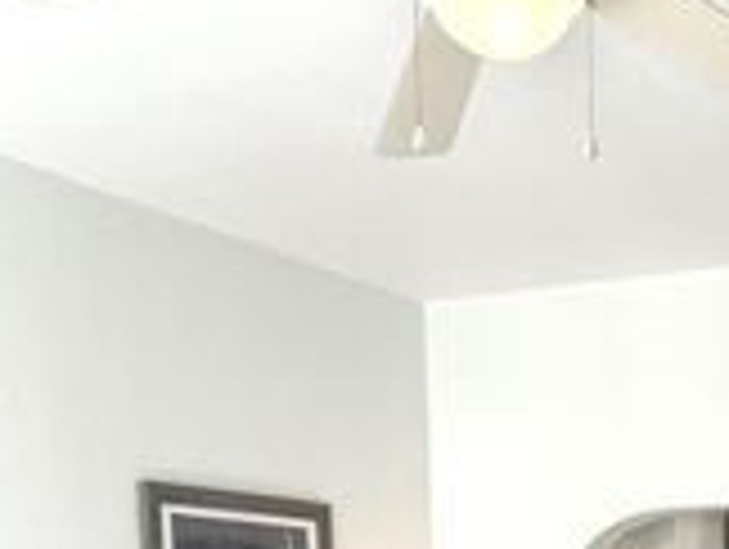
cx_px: 792
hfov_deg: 24.6
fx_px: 1561
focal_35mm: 74
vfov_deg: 17.8
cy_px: 826
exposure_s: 1/193
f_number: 1.78
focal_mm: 6.86
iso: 64
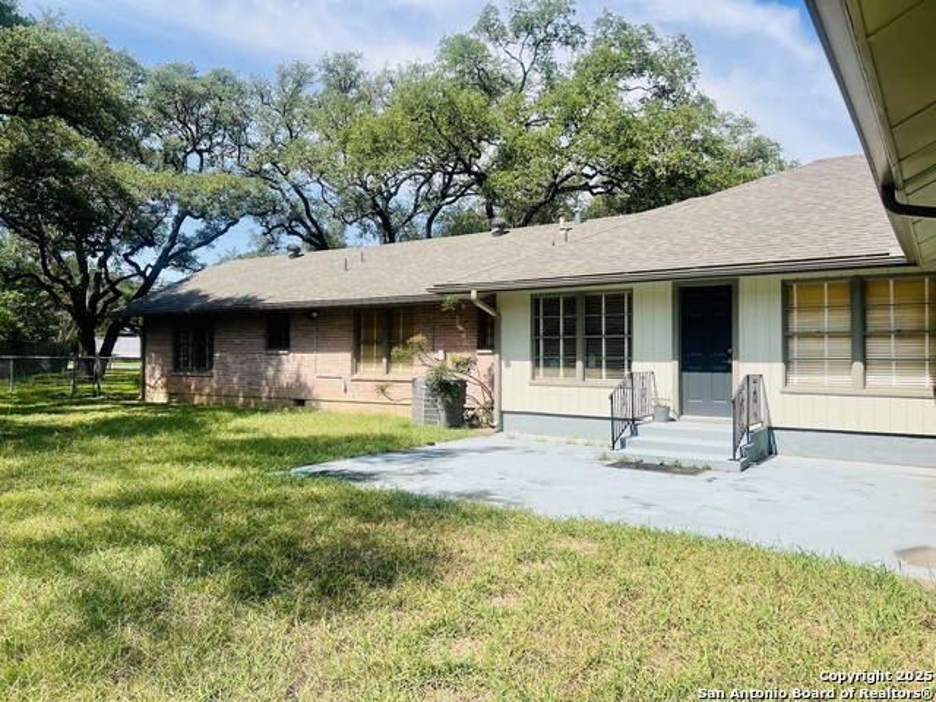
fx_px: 703
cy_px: 351
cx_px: 468
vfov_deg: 53.1
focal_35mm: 26
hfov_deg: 67.3
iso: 50
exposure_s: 1/3571
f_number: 1.5
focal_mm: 5.7
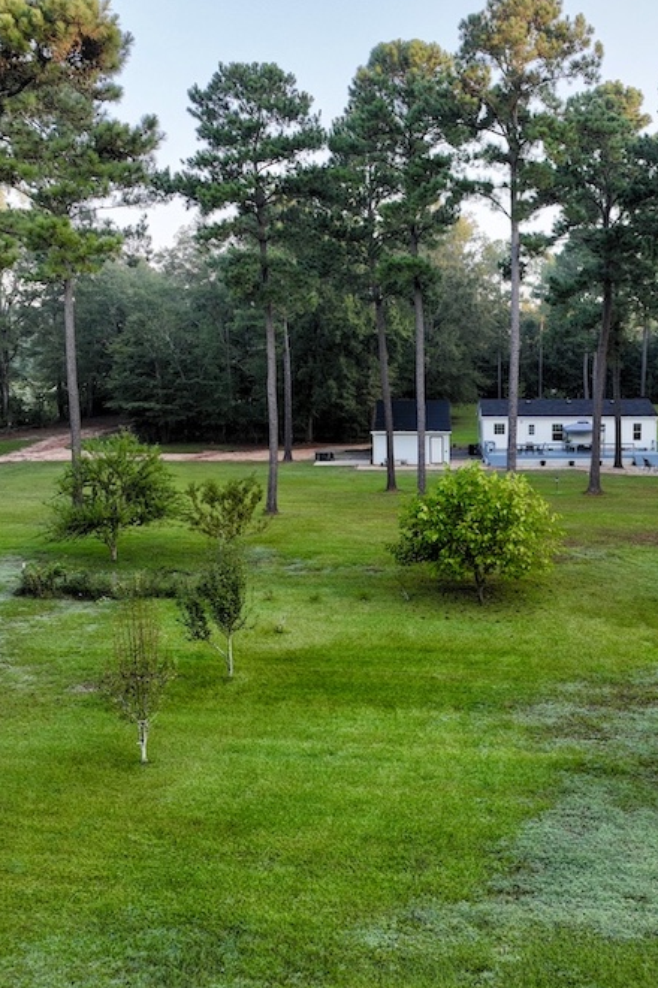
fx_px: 932
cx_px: 514
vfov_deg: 55.8
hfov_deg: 37.7
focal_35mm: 34
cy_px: 494
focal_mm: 12.29
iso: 400
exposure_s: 1/240
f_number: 2.8
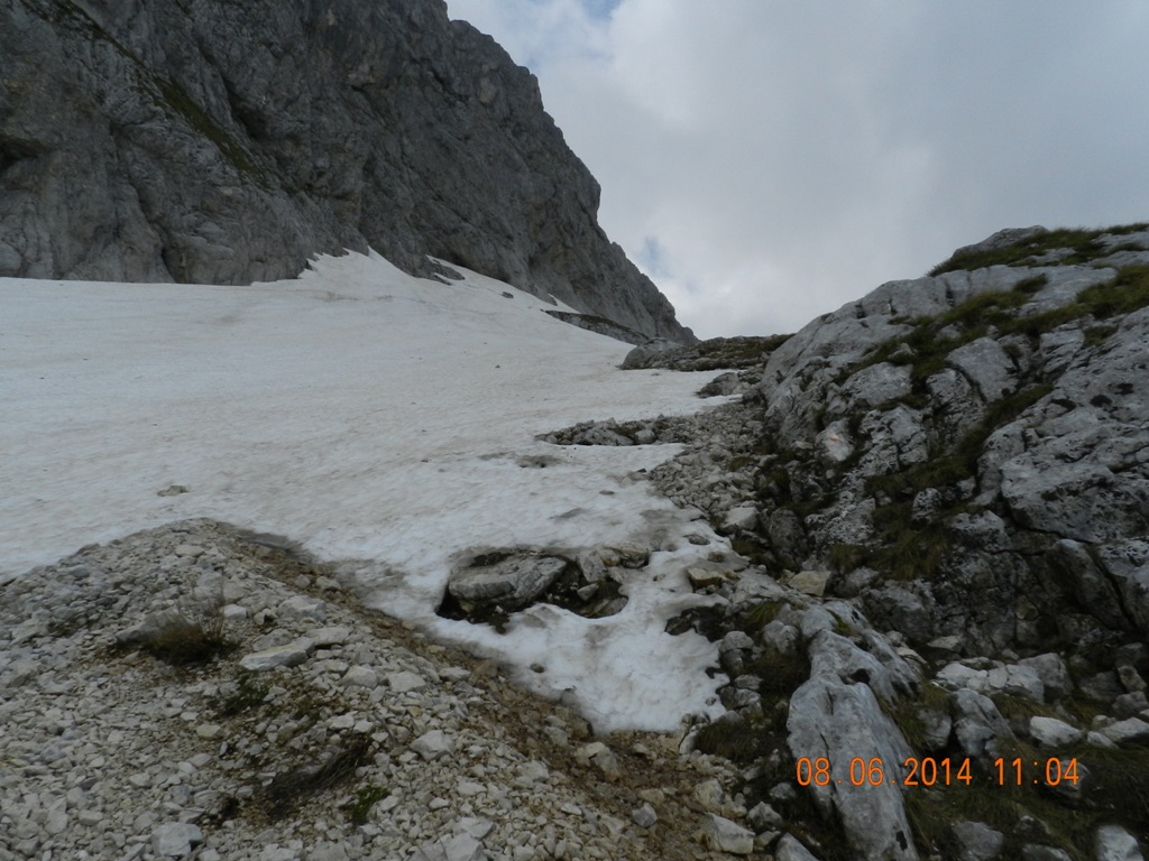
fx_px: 763
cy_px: 430
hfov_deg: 73.9
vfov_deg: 58.9
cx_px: 574
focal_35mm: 23
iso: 160
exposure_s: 1/800
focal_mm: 4
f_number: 6.3
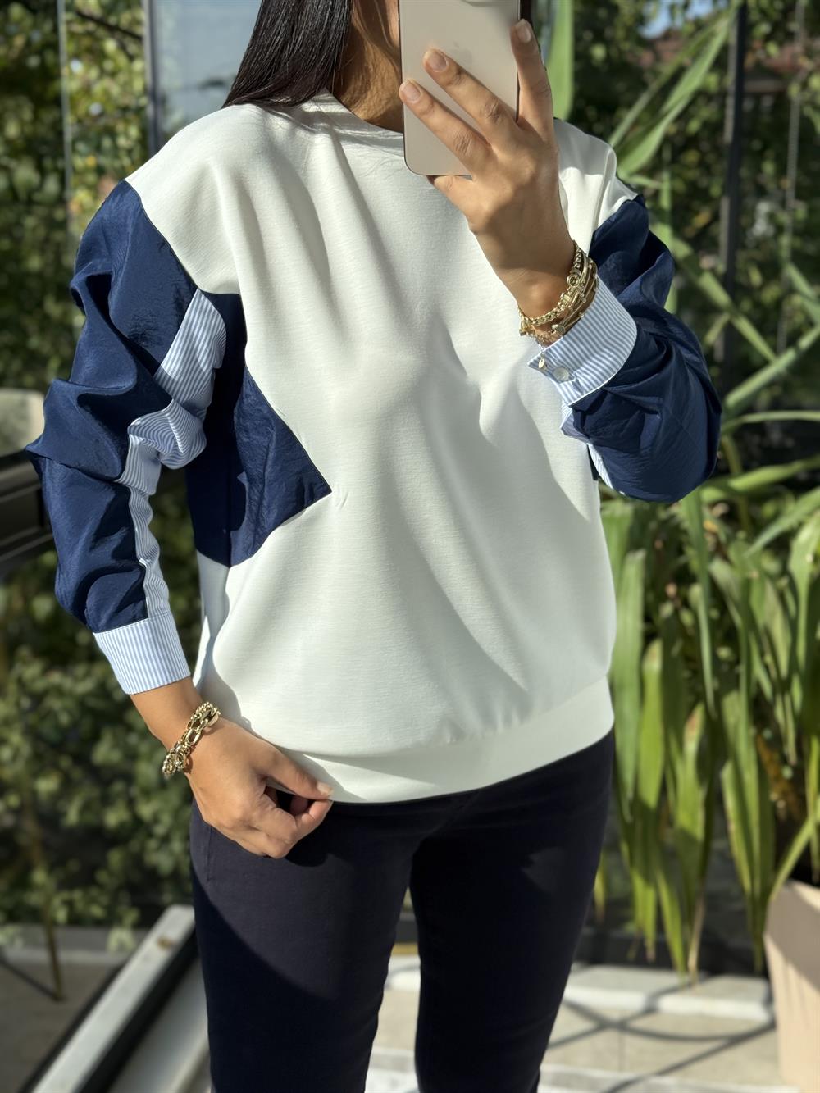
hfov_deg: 30.3
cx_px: 410
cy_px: 546
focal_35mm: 48
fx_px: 1516
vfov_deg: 39.7
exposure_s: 1/1754
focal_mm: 6.76
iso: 64
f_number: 1.78
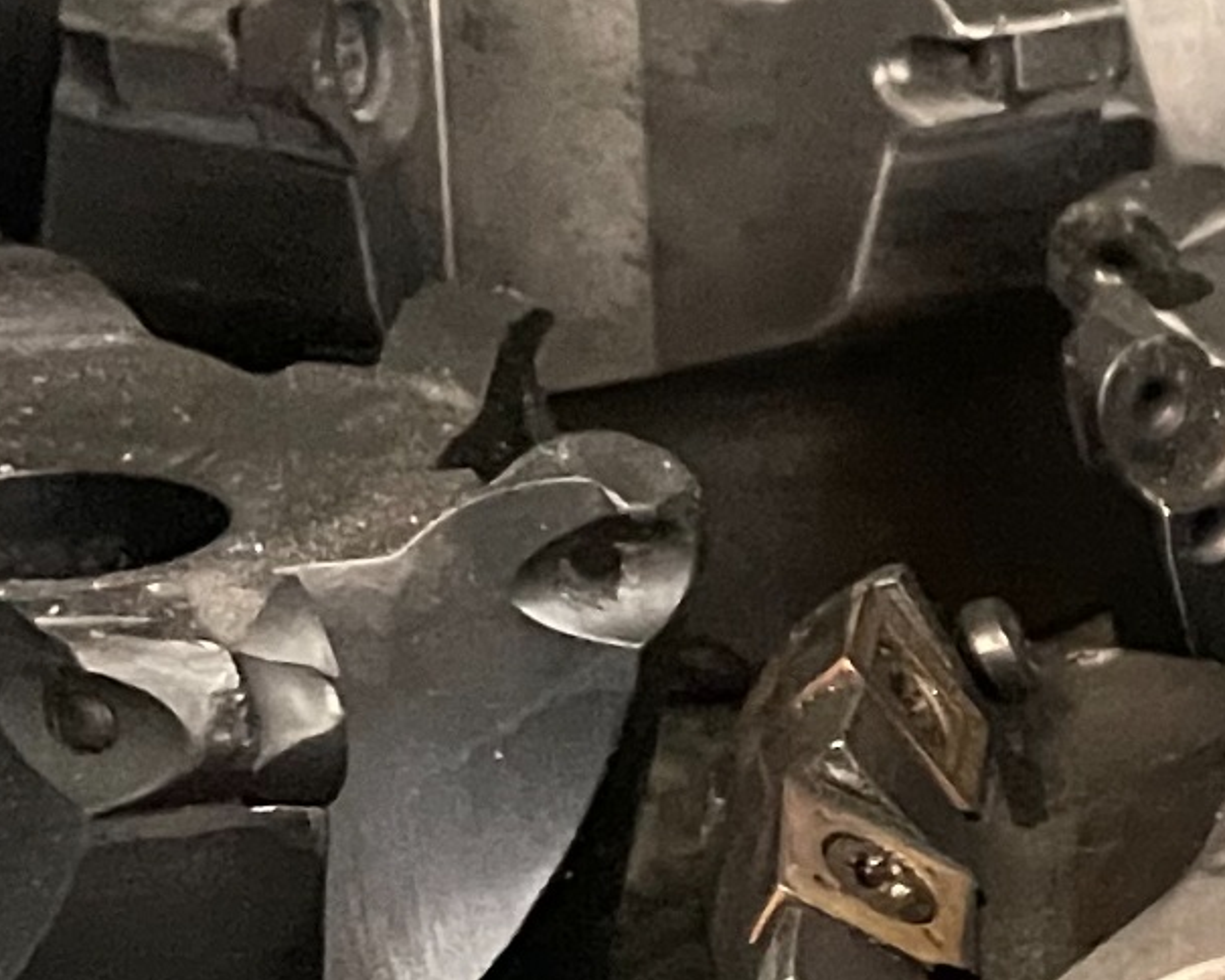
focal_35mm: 137
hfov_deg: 12.2
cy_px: 911
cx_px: 2598
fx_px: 4967
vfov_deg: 11.2
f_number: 1.6
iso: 1000
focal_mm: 5.1
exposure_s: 1/25
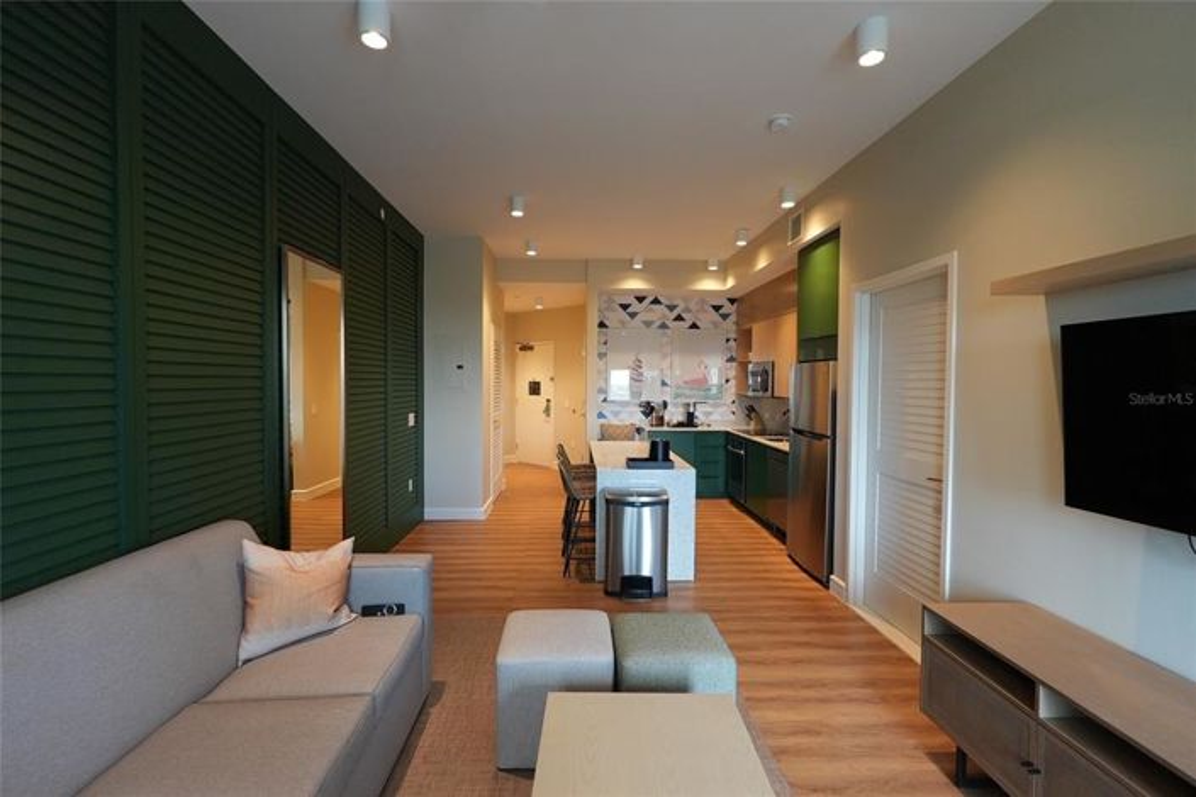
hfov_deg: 96.7
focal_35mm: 16
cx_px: 598
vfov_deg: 73.7
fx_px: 532
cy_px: 398
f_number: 3.5
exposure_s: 1/160
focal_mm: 11
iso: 1250
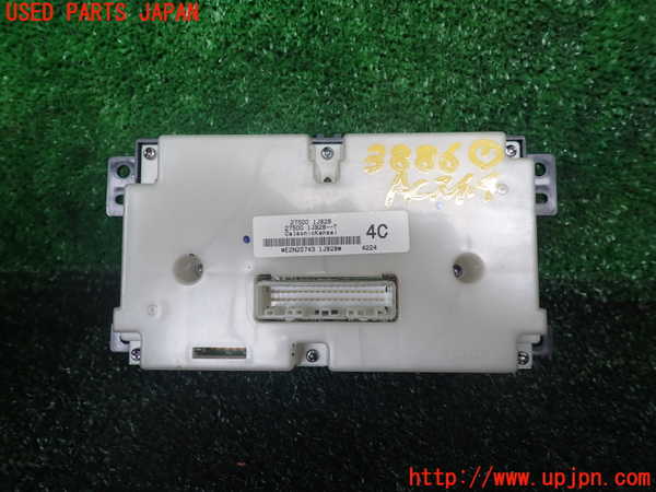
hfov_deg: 69.4
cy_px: 246
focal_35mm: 25
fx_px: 474
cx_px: 328
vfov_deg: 54.9
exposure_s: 1/80
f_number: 2.8
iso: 100
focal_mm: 4.5
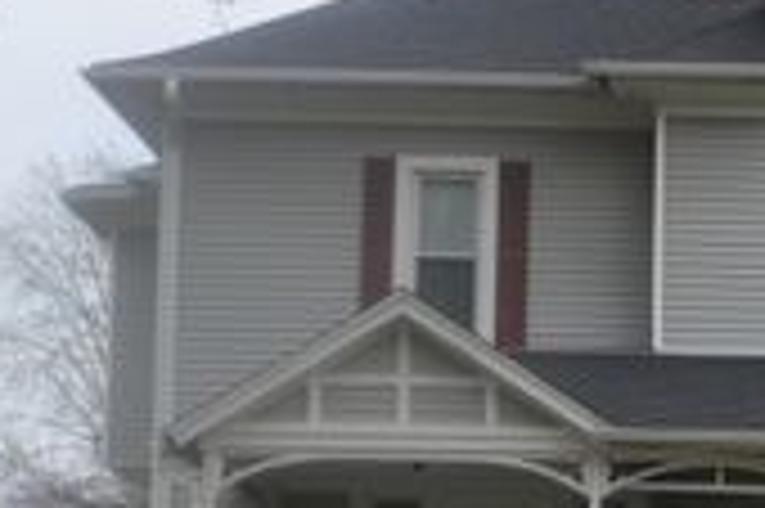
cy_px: 542
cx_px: 747
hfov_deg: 18.8
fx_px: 2250
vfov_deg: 12.7
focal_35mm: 106
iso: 100
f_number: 7.1
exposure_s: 1/200
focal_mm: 24
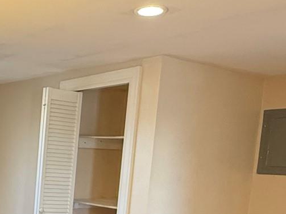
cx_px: -14
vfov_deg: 24.5
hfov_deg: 30.8
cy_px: 213
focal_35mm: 57
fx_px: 471
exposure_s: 1/120
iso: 400
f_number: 2.2
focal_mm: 2.22
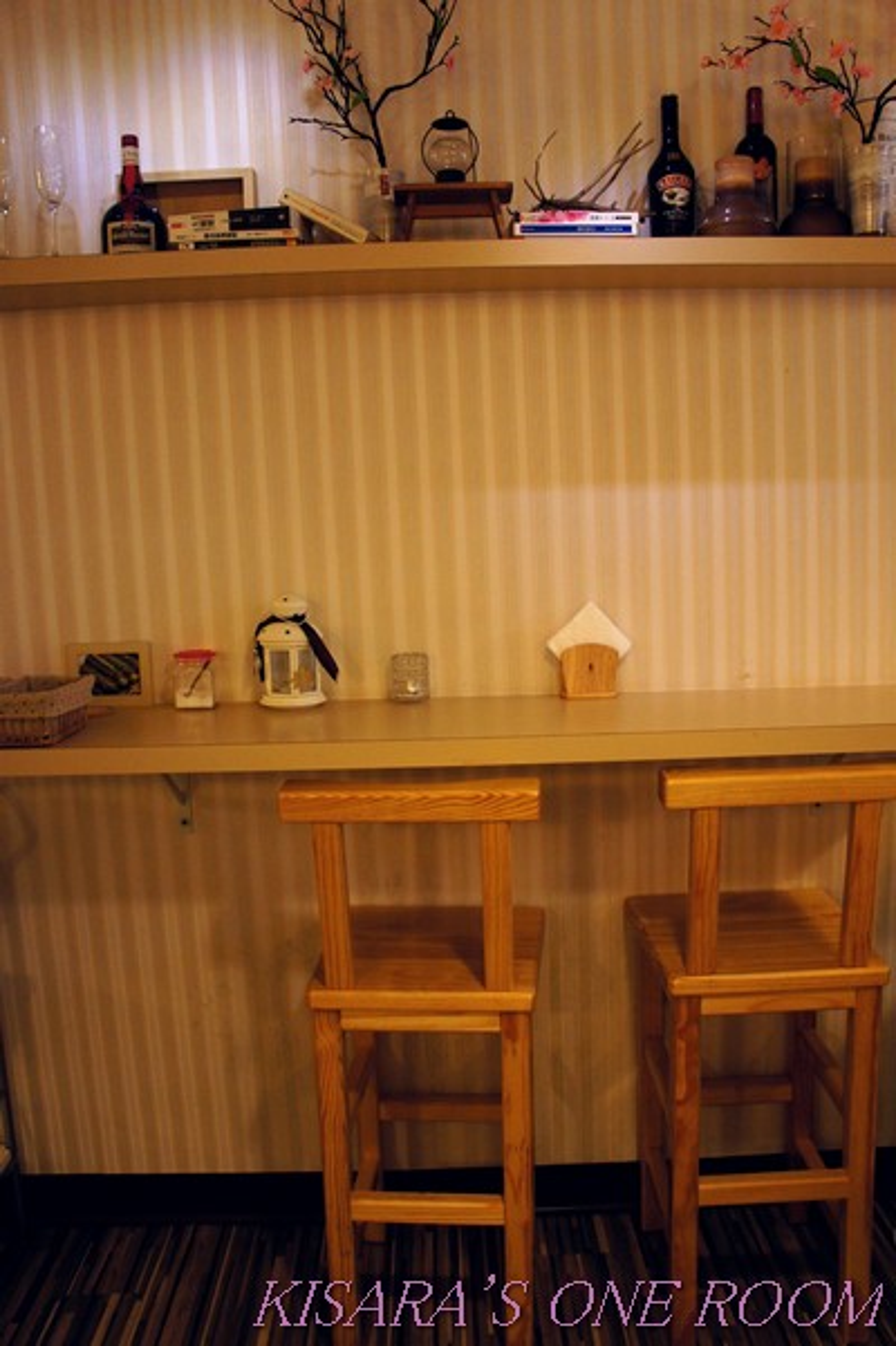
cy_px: 673
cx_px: 448
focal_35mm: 28
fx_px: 1065
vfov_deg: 64.6
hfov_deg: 45.6
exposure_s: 1/30
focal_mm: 19
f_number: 3.5
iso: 1000
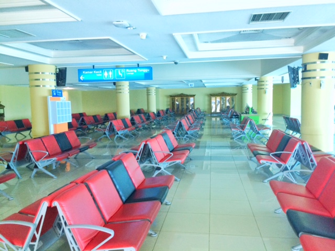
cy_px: 126
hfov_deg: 61.7
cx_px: 168
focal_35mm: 29
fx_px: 281
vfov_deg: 48.2
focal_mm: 4.15
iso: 100
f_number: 2.2
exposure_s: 1/33
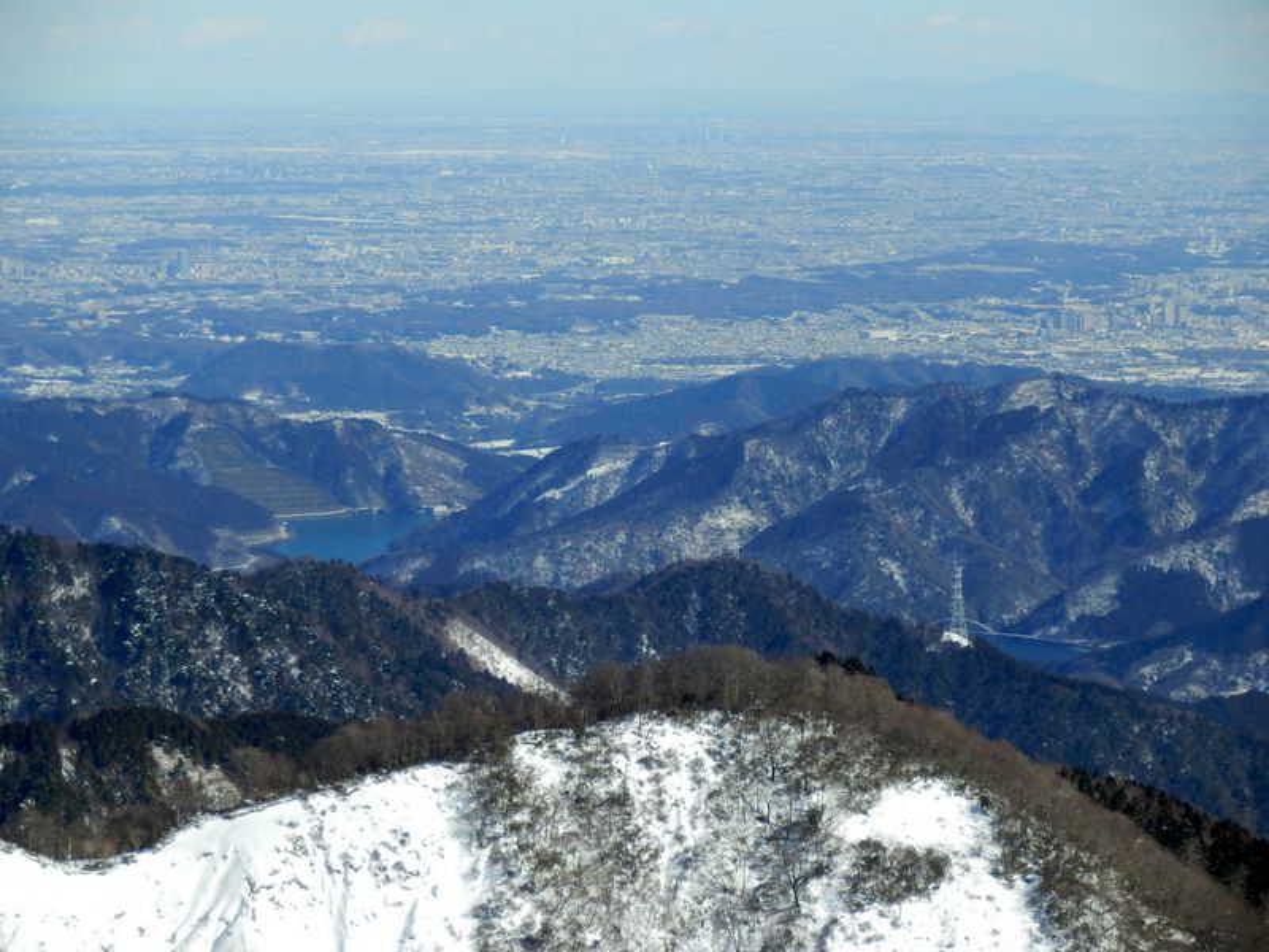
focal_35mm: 166
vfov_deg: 8.9
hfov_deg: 11.9
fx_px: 6085
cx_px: 634
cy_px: 476
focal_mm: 29.4
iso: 80
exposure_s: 1/500
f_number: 5.9
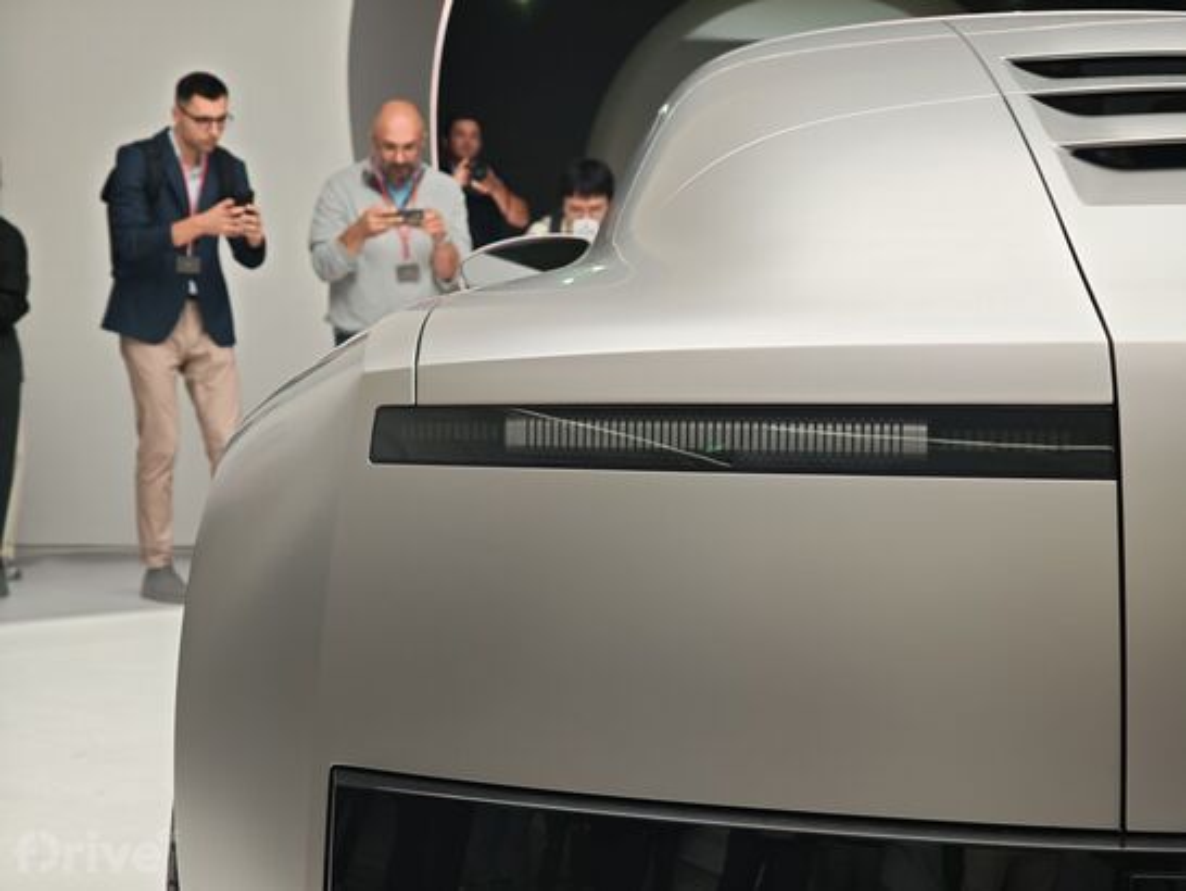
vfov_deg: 21.0
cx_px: 593
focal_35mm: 70
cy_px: 446
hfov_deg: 27.8
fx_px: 2399
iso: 125
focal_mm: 11.5
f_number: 1.8
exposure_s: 1/97.5
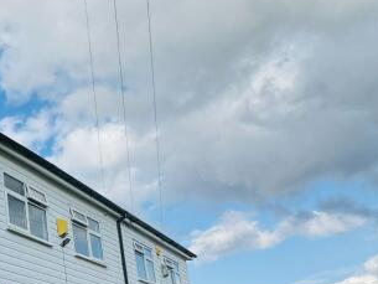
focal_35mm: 47
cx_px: -82
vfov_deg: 29.0
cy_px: 280
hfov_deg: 32.8
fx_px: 513
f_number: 2.2
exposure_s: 1/2083
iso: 40
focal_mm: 2.22
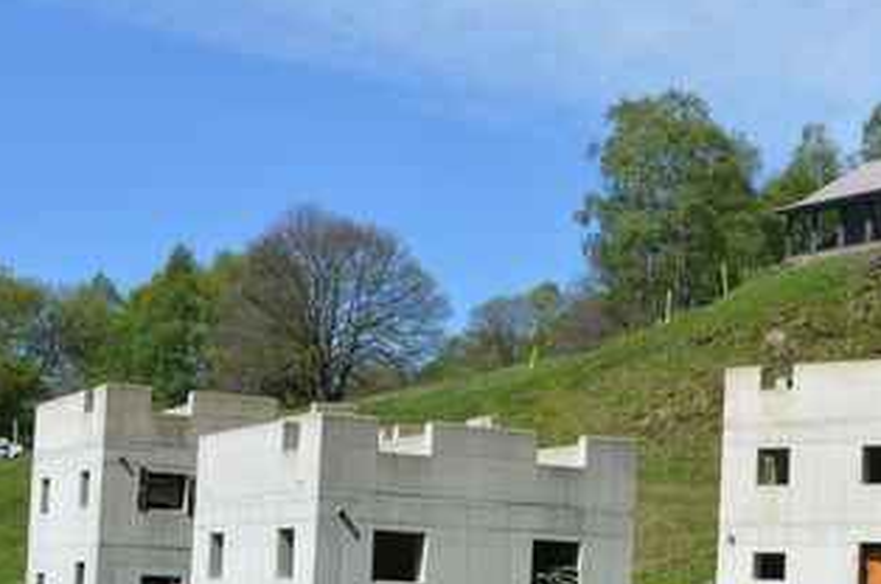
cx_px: 814
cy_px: 500
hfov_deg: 22.3
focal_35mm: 89
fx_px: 2173
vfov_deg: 15.2
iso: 100
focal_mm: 31
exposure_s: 1/250
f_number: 8
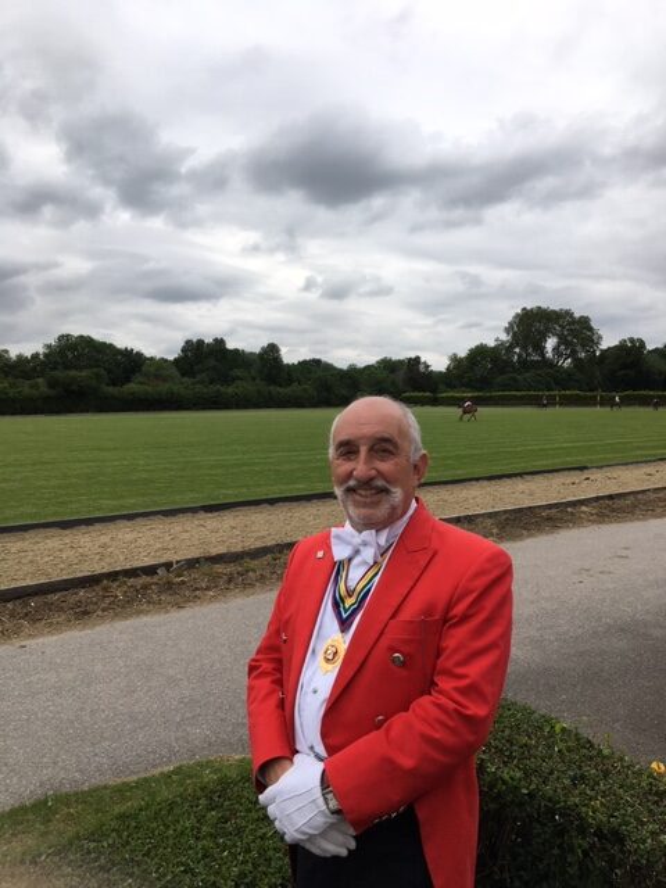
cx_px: 333
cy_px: 444
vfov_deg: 61.7
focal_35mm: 29
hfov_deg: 48.2
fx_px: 744
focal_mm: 4.15
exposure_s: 1/356
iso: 25
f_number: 2.2
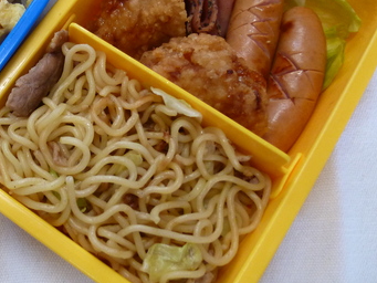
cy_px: 112
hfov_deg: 39.3
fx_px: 490
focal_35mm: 45
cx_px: 44
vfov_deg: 32.1
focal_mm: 4.3
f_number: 2.2
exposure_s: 1/60
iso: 200
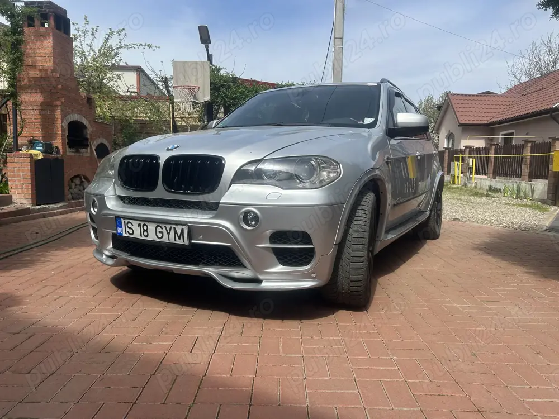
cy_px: 210
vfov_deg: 53.1
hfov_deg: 67.3
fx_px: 420
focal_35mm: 26
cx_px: 280
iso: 50
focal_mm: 5.7
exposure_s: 1/3704
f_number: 1.5
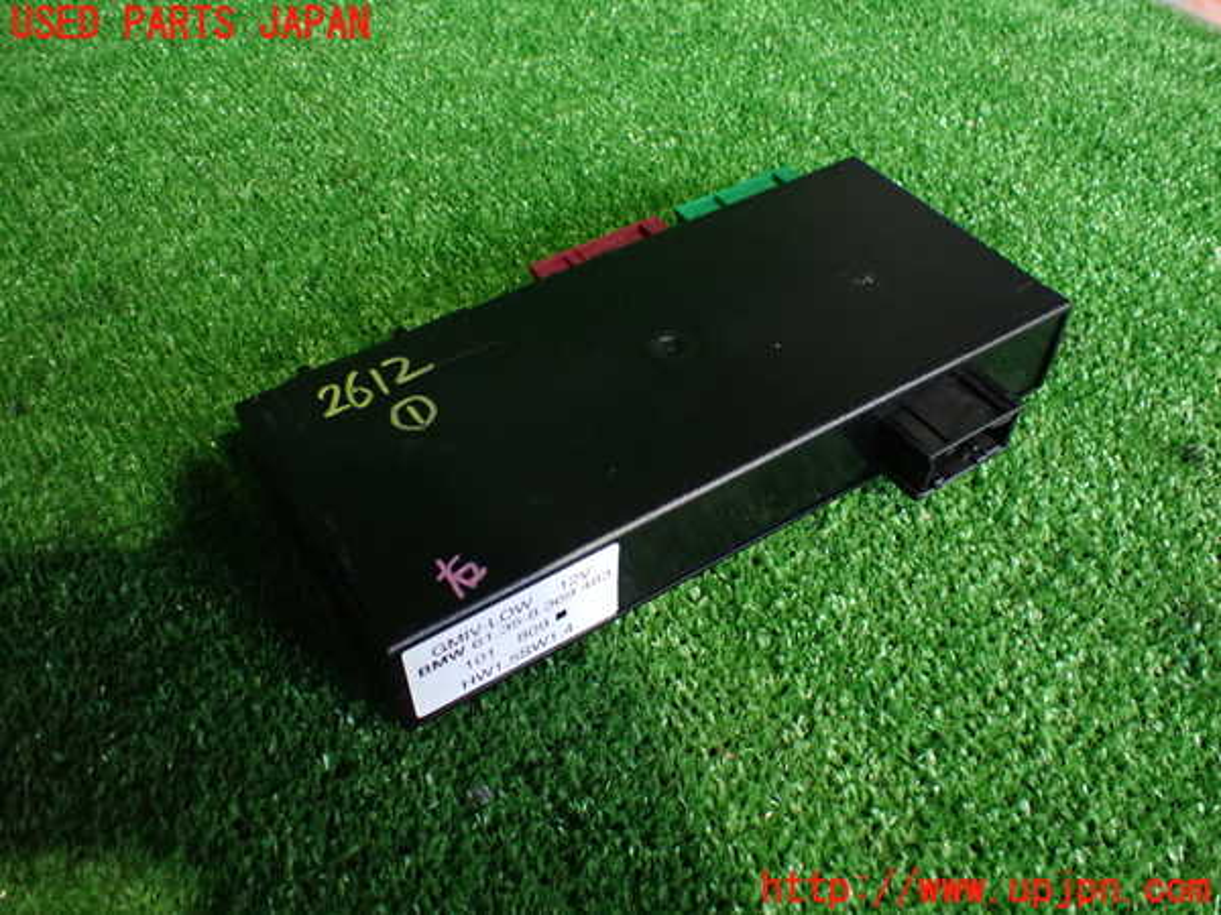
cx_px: 610
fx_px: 1058
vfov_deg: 46.8
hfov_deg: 60.0
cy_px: 458
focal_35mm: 30
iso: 800
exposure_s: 1/80
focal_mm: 5.4
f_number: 2.3
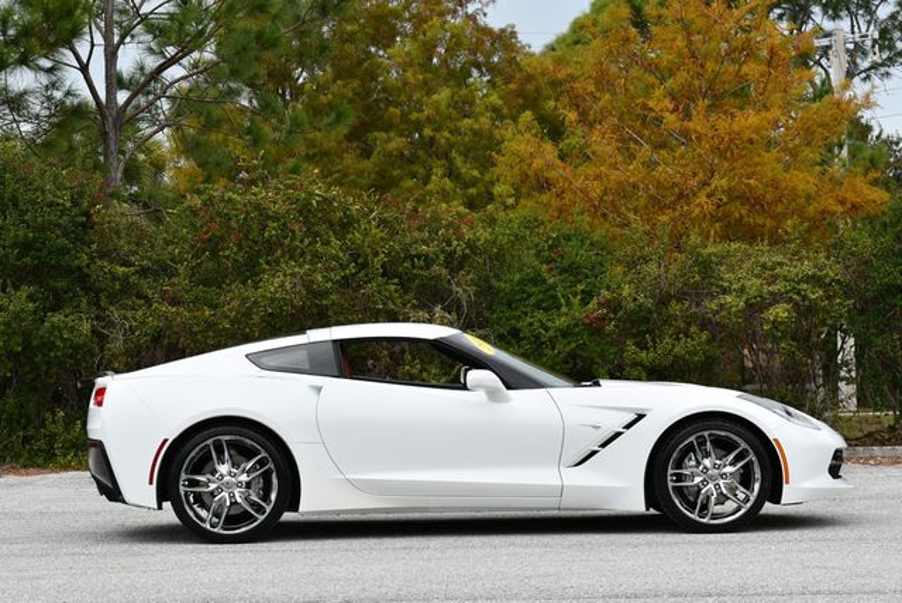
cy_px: 302
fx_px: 2608
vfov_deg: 13.2
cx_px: 451
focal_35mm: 104
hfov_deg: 19.6
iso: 180
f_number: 8
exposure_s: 1/250
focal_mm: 52
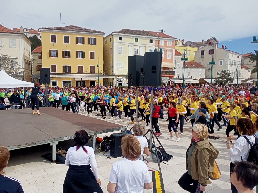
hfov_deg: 63.4
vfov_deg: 49.7
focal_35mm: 28
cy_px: 96
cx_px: 129
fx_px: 209
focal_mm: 4.05
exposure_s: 1/2203
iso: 114
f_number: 1.8
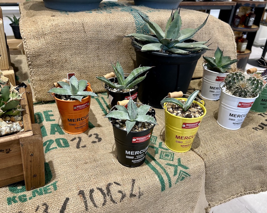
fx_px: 221
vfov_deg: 51.5
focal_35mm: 28
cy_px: 109
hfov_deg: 62.2
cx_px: 131
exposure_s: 1/120
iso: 100
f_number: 1.5
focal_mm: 5.7
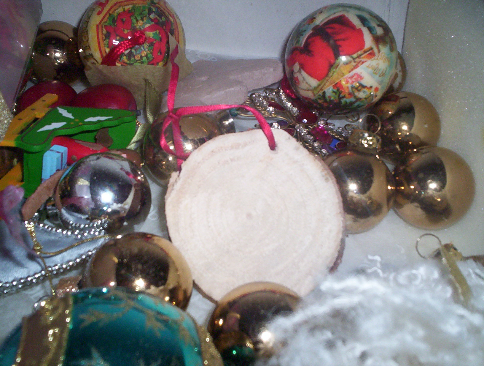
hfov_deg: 48.9
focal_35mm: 38
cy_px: 183
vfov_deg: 37.9
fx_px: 533
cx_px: 242
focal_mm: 4.99
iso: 140
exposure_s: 1/60
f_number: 4.5
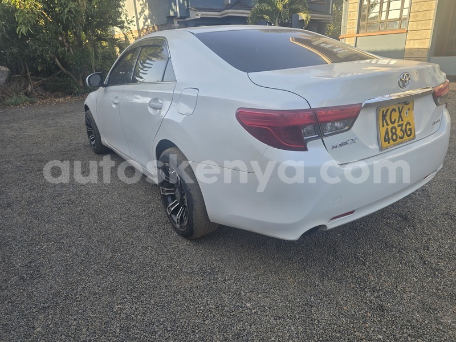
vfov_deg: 58.9
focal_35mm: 23
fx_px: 303
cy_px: 171
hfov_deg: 73.9
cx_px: 228
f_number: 1.7
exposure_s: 1/180
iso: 20
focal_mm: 6.3
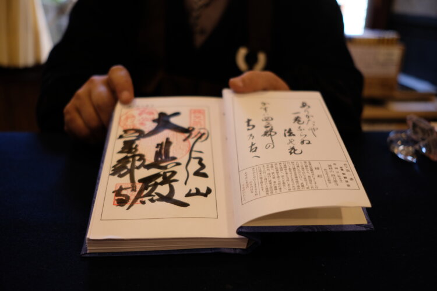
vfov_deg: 37.9
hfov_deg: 54.4
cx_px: 218
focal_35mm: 35
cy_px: 146
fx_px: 425
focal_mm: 23
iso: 400
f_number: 2
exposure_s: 1/140
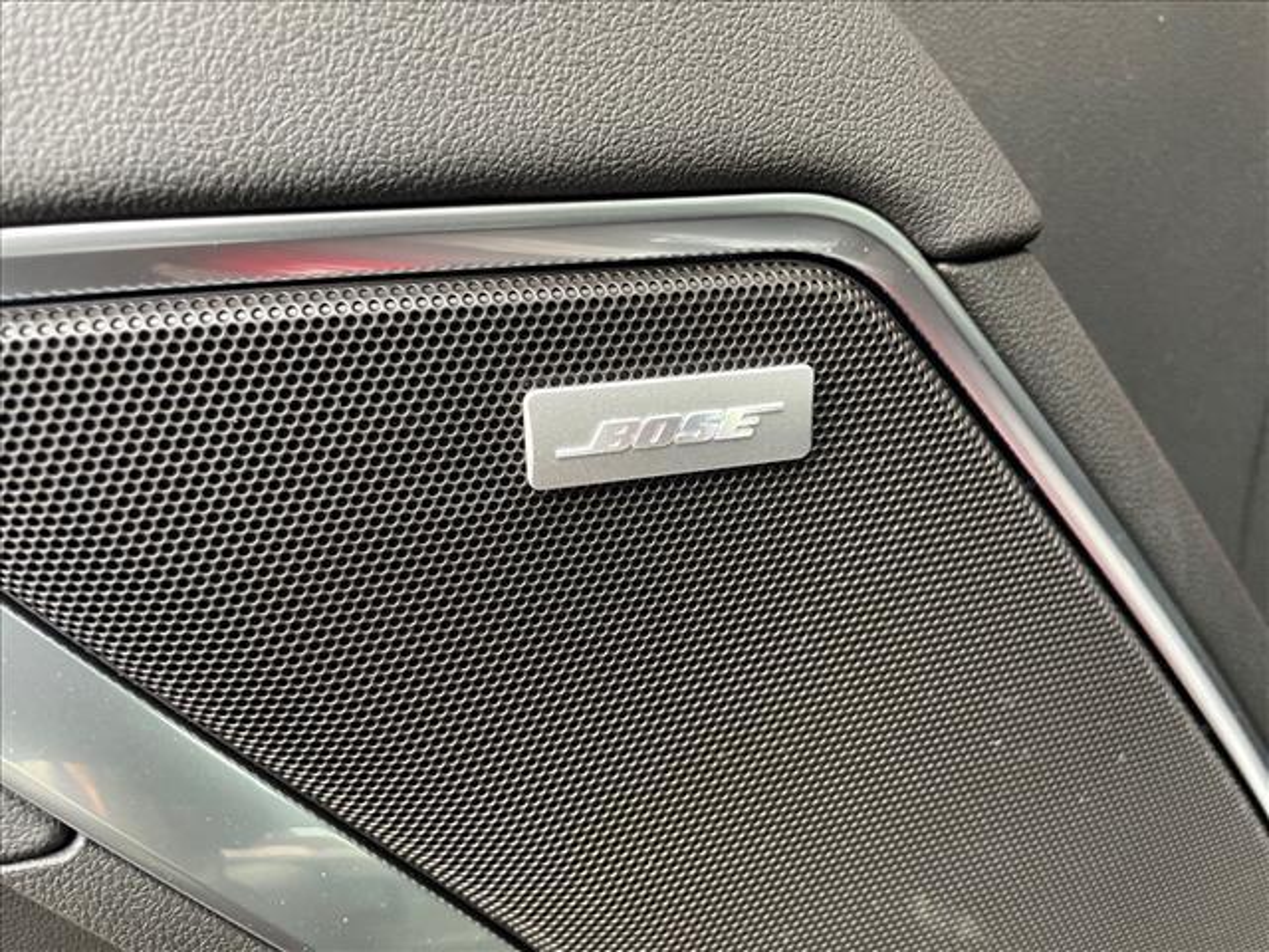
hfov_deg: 67.3
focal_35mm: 26
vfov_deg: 53.1
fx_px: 953
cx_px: 634
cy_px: 476
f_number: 1.6
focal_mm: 4.2
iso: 400
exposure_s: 1/60
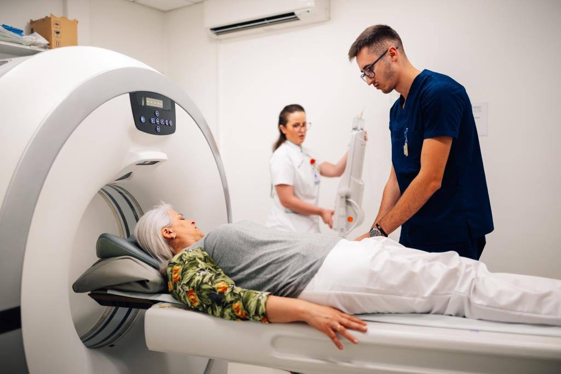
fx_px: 545
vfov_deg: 37.9
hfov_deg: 54.4
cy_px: 187
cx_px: 280
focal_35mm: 35
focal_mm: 35
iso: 160
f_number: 1.4
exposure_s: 1/400
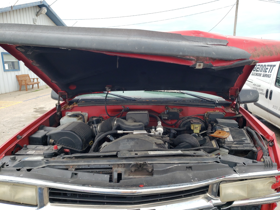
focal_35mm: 26
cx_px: 140
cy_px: 105
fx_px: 210
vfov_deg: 53.1
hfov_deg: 67.3
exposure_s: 1/400
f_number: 1.5
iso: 50
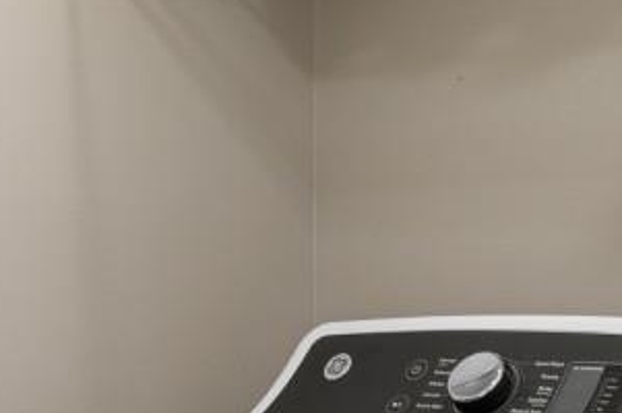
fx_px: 1674
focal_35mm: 97
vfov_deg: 14.0
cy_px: 312
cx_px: 155
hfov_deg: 20.9
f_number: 4.8
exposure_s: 1/6
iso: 100
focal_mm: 12
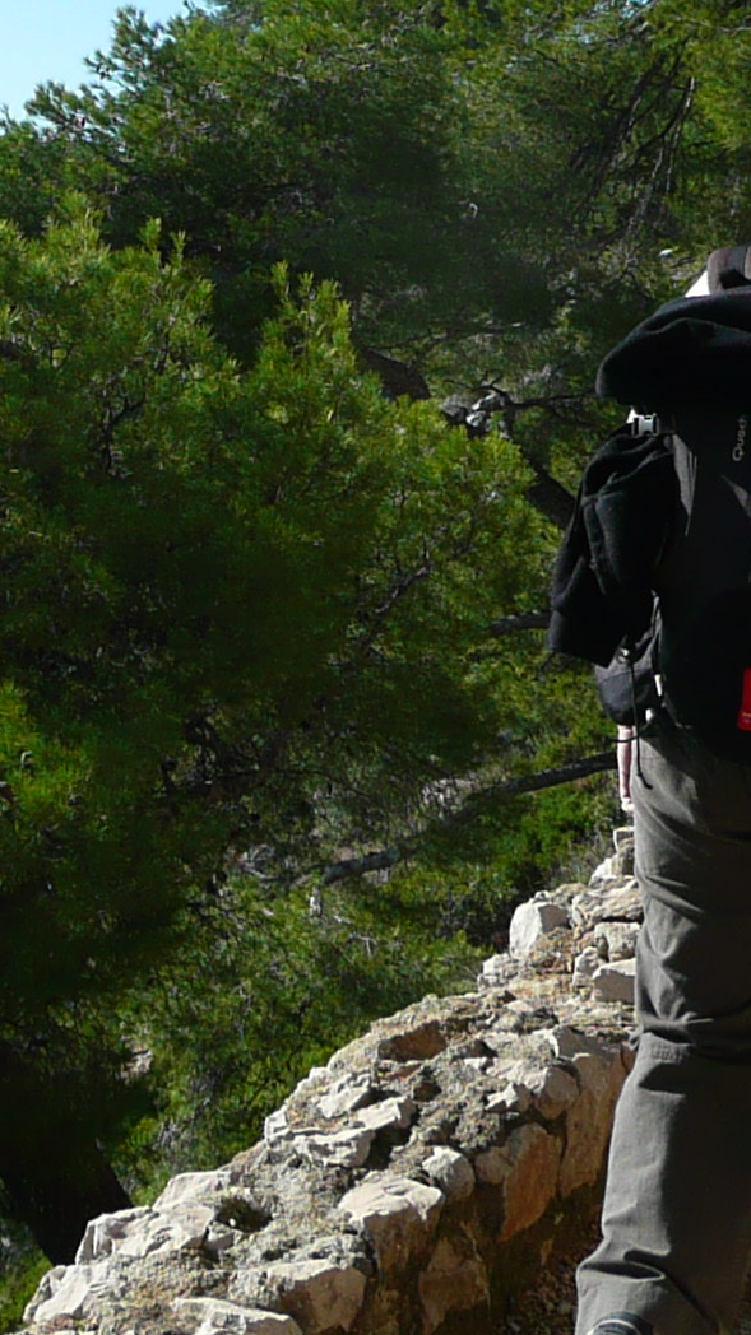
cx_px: 134
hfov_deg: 14.6
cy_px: 403
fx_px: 2905
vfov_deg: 25.7
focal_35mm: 82
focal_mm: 4.6
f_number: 3.3
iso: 100
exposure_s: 1/800
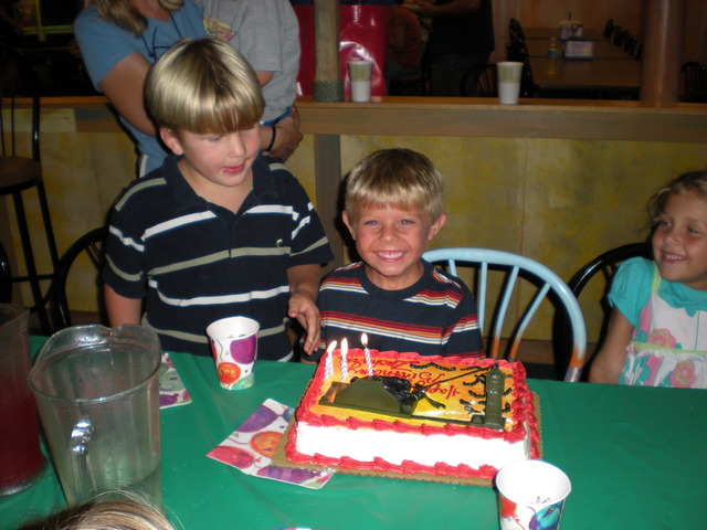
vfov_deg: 37.7
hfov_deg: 49.0
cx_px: 354
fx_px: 776
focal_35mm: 38
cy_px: 265
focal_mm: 6.3
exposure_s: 1/60
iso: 85
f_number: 3.1
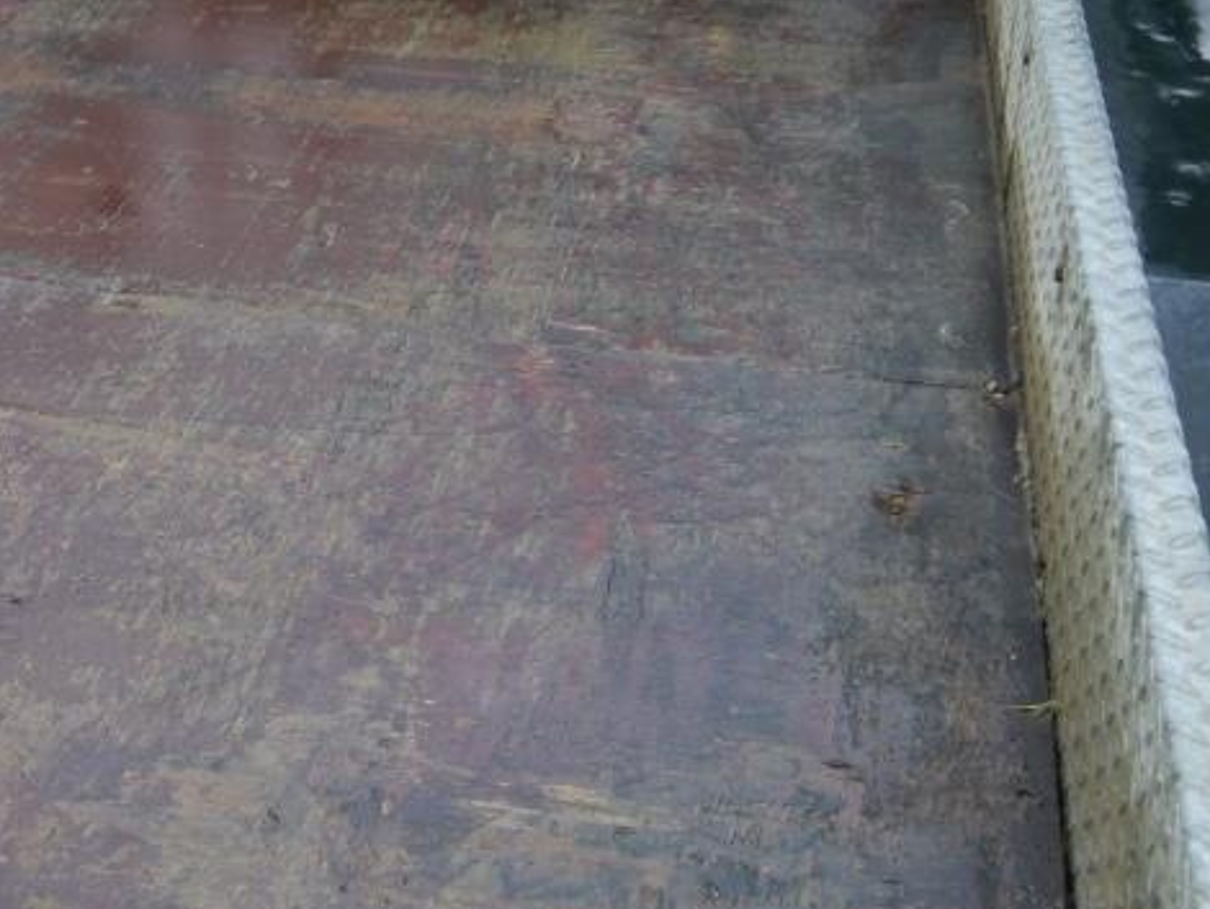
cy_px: 247
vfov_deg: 23.8
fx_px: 2133
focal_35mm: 61
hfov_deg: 30.5
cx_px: 162
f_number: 3.5
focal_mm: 14
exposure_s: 1/60
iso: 500
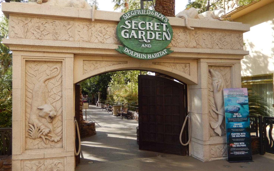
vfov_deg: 43.2
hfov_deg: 64.6
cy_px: 84
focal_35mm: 29
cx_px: 131
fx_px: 217
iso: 125
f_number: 3.4
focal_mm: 4.5
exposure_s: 1/250
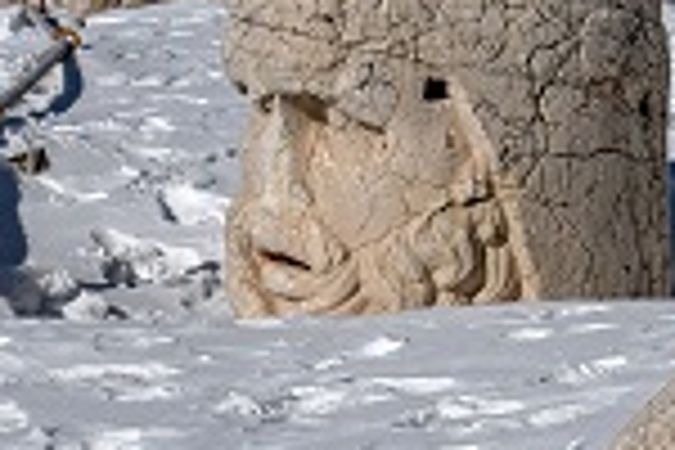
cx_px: 576
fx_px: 2625
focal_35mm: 140
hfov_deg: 14.5
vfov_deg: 9.8
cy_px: 189
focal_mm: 35
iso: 250
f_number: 8
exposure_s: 1/4000
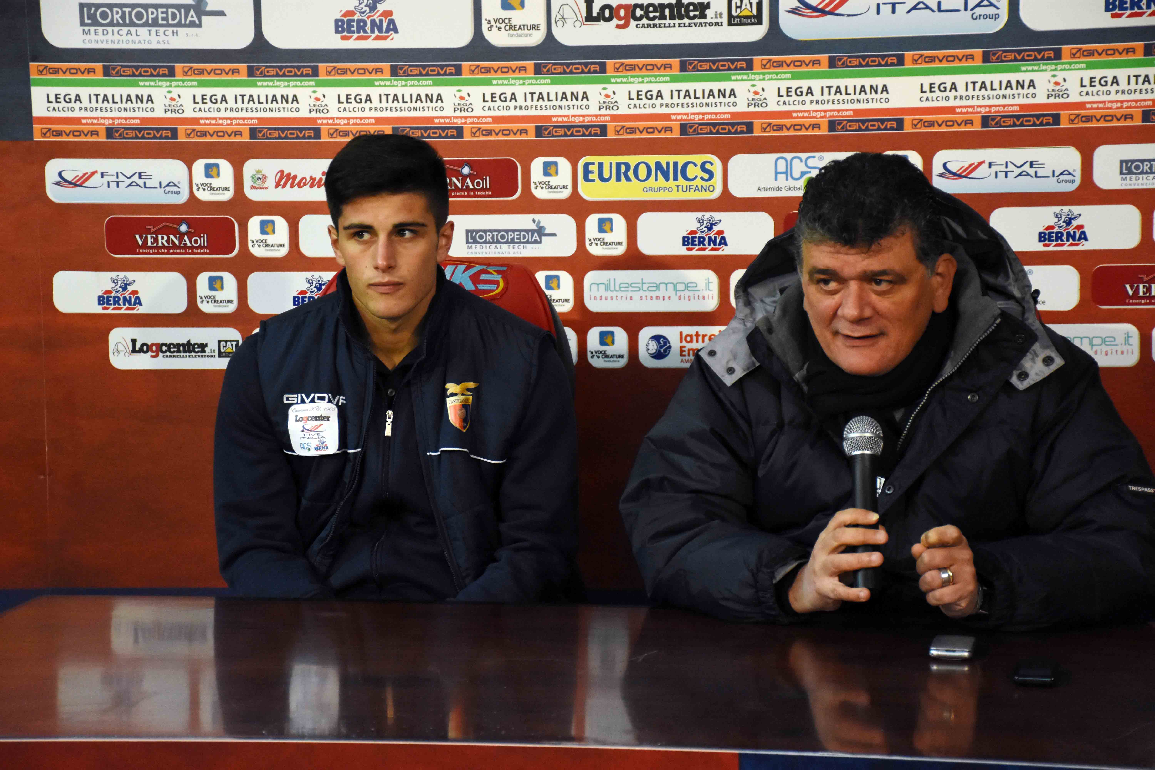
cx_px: 578
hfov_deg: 20.6
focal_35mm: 99
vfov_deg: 13.8
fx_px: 3176
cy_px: 385
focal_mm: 66
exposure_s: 1/250
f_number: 5
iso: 3200
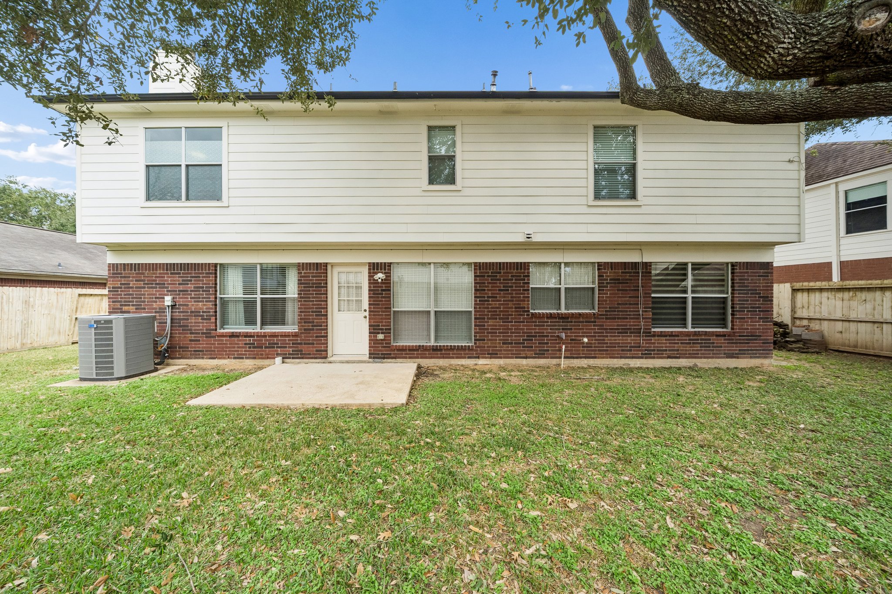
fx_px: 297
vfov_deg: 90.0
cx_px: 446
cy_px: 297
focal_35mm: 12
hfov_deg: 112.6
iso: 640
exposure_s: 1/250
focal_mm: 12
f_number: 8
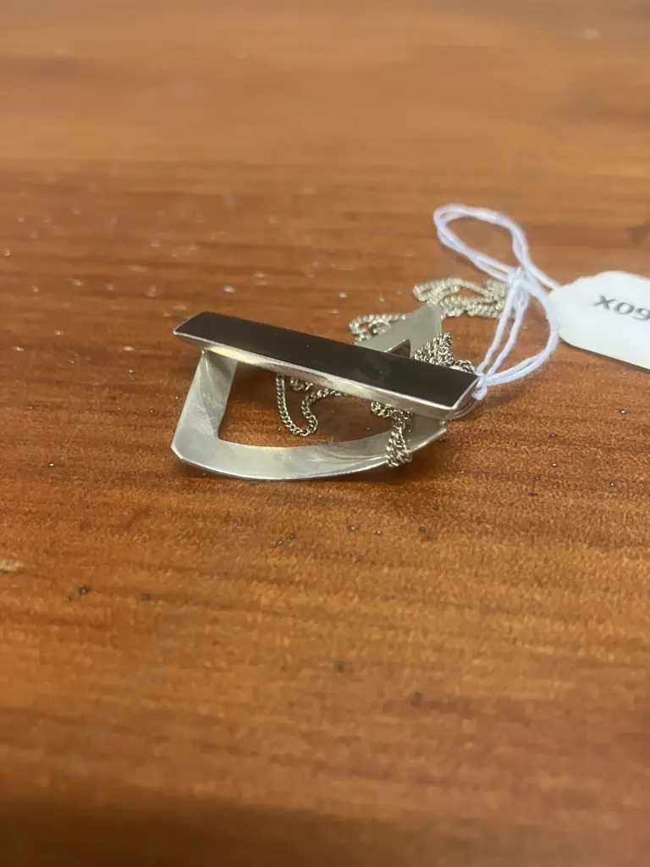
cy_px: 434
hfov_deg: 49.7
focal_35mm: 28
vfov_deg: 63.4
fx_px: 701
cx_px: 325
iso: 320
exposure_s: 1/50
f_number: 1.8
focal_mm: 3.99
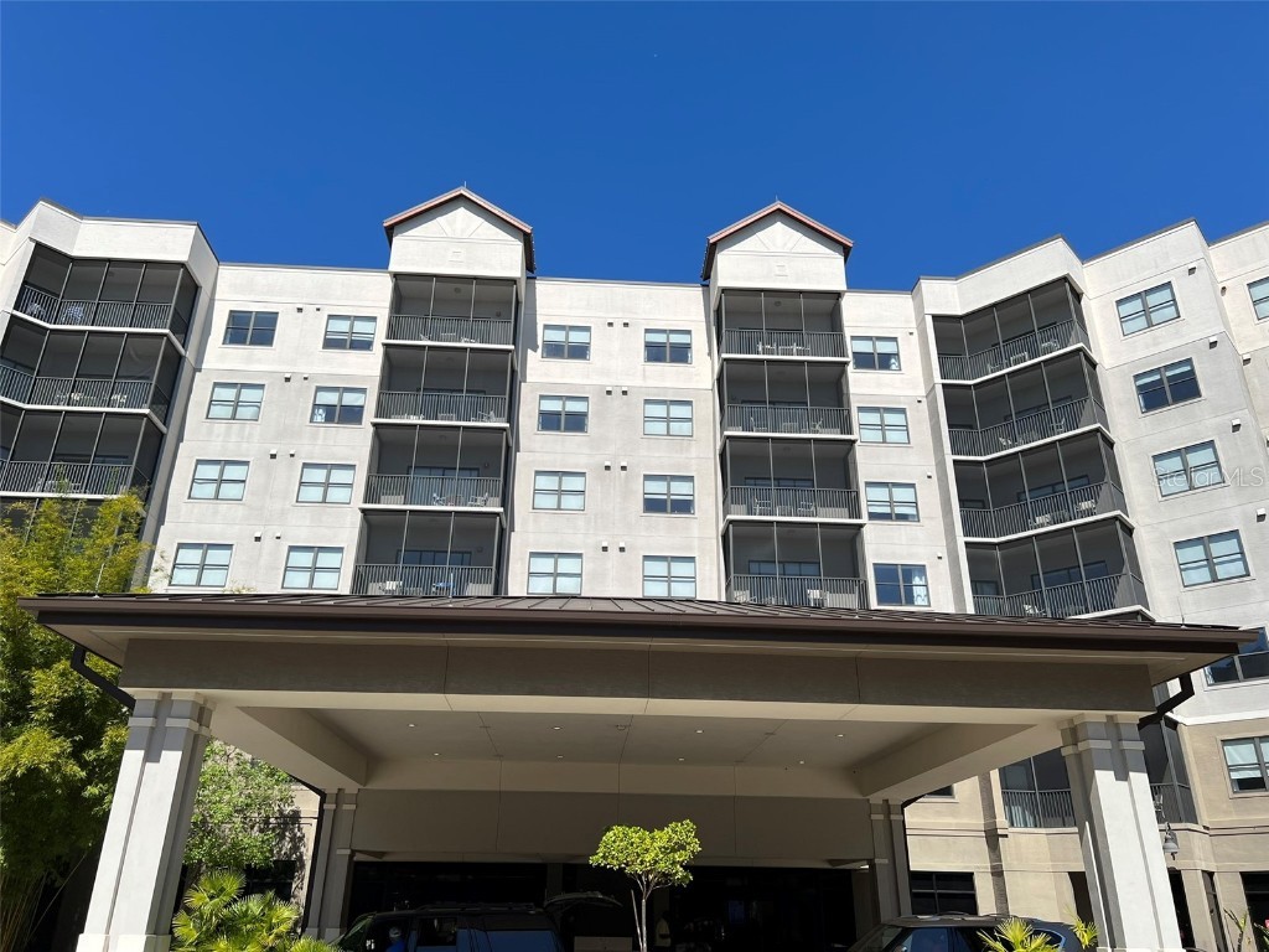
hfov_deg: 67.3
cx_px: 634
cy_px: 476
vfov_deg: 53.1
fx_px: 953
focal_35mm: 26
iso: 50
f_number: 1.5
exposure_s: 1/5882
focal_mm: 5.7
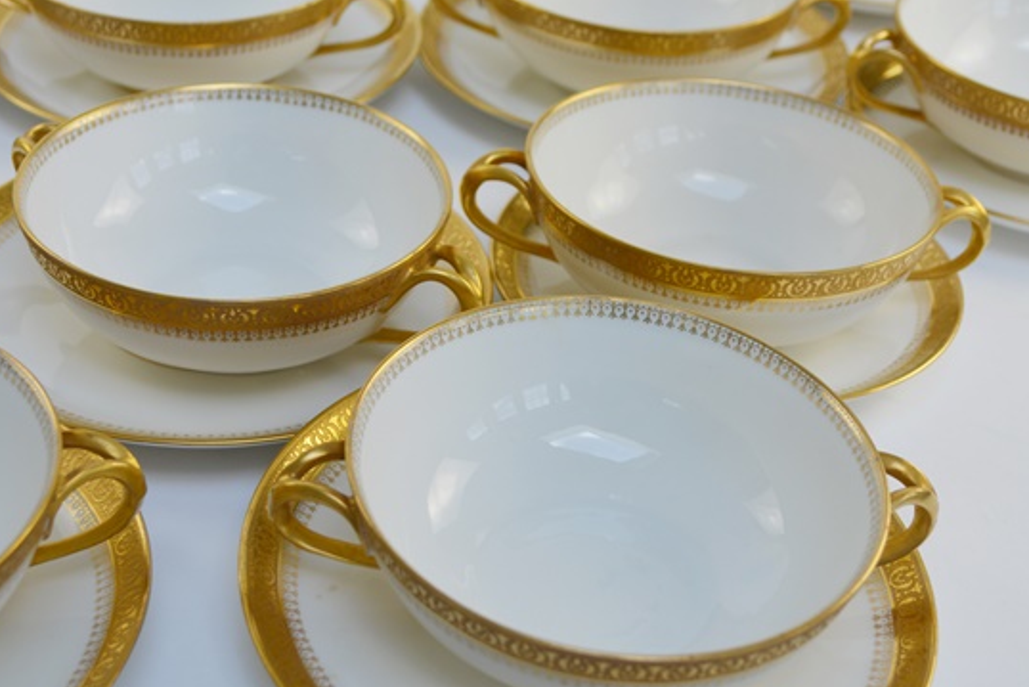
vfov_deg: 23.2
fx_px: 1674
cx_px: 490
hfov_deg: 34.2
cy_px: 335
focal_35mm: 59
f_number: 6.3
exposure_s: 1/160
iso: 200
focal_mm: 35
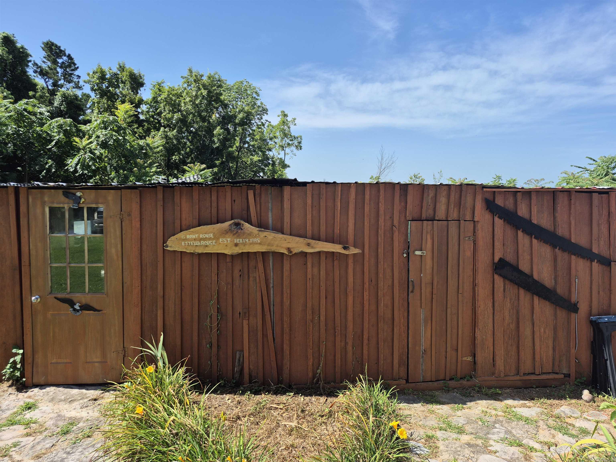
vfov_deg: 58.9
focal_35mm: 23
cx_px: 308
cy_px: 231
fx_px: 409
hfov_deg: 73.9
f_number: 1.8
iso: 25
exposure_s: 1/1172
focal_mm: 5.4
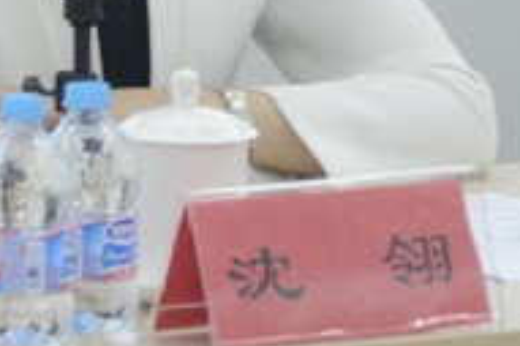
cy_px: -191
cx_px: 49
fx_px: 5795
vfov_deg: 3.4
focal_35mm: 402
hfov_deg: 5.1
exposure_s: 1/15
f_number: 5.6
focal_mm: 85
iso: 1000
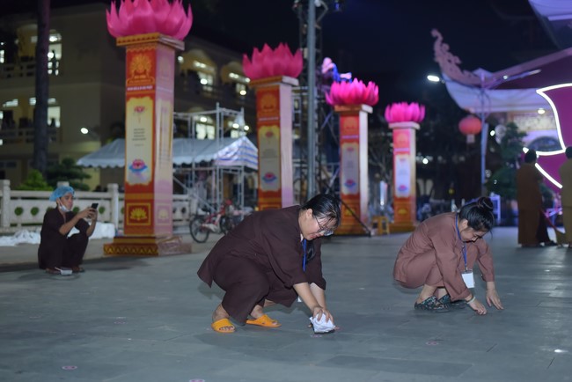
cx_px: 286
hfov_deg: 39.6
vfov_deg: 27.0
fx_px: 795
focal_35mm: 50
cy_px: 191
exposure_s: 1/125
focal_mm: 50
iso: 1250
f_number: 2.2
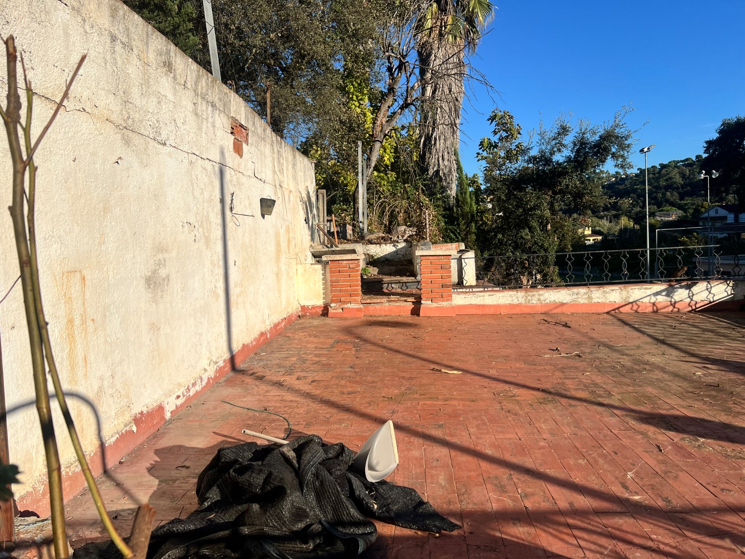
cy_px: 280
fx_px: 560
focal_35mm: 26
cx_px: 372
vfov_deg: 53.1
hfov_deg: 67.3
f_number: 1.5
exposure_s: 1/6579
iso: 50
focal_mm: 5.7
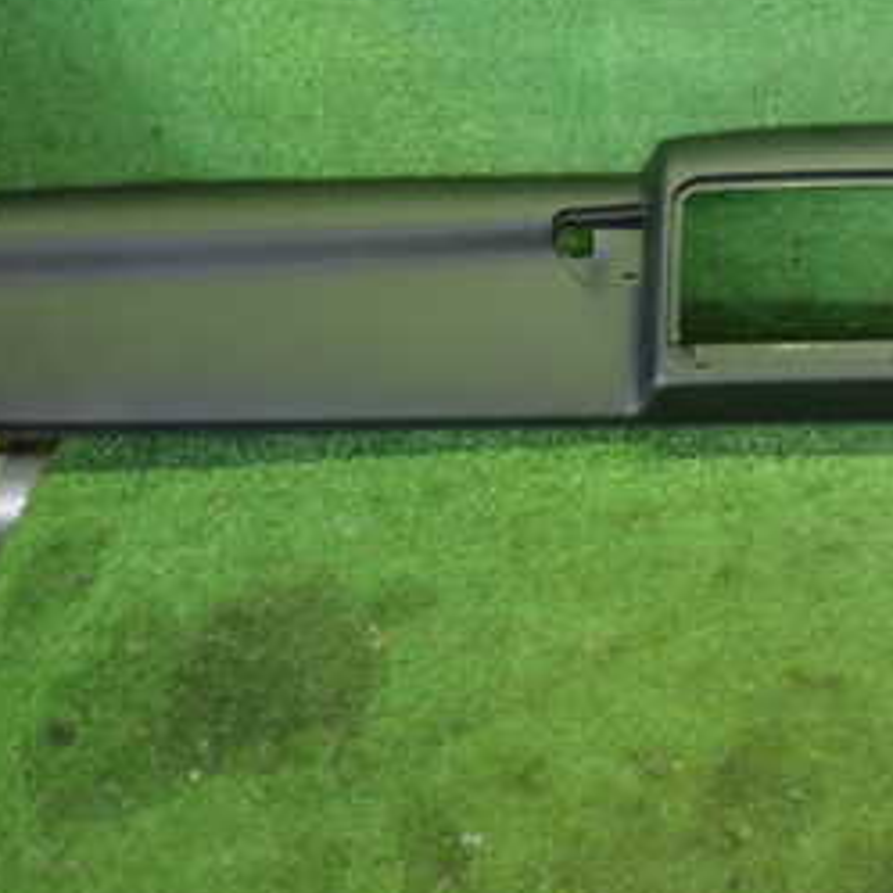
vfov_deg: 26.4
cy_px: 176
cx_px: 940
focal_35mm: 64
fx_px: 1868
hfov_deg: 25.3
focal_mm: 5.4
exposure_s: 1/50
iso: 1000
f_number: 2.3
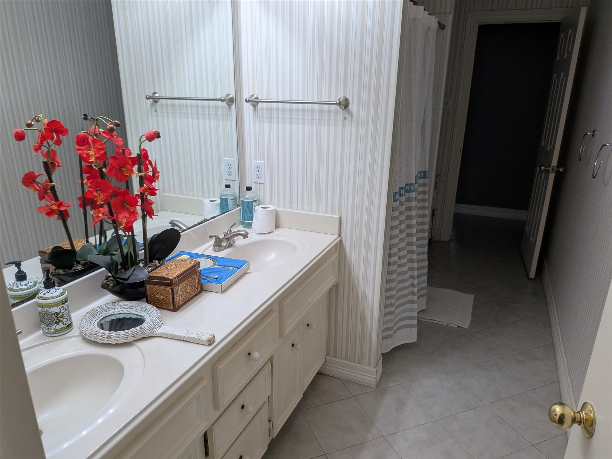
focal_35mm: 24
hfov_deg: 71.6
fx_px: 424
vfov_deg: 56.8
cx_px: 306
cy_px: 230
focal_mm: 4.53
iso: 186
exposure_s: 1/120
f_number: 1.7
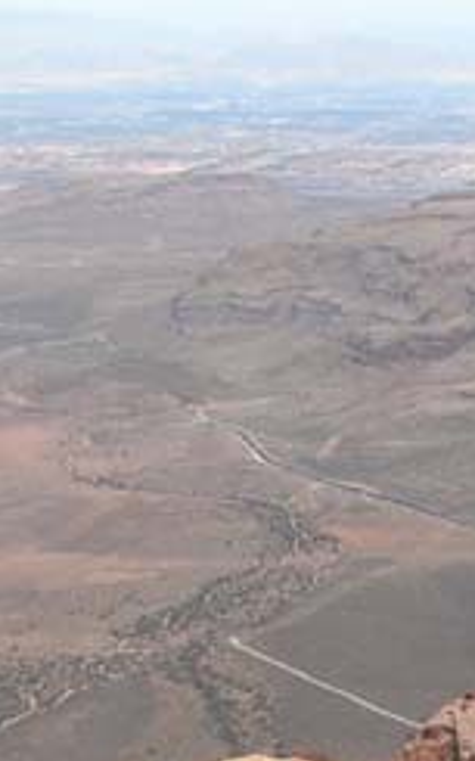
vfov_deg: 16.8
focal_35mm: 121
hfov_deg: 10.3
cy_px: 775
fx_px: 2508
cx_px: 789
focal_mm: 5.8
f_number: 5.6
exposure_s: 1/227
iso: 50
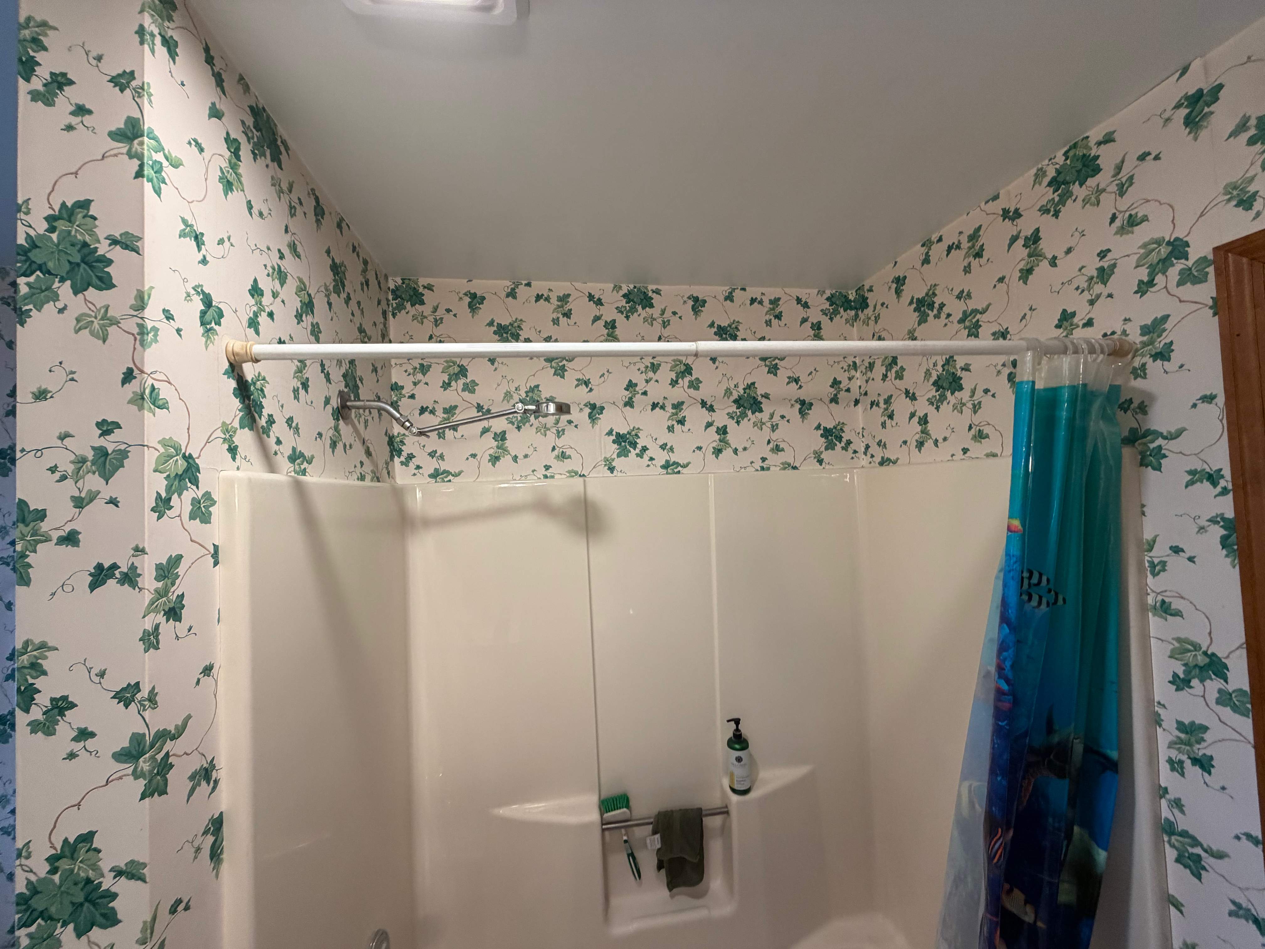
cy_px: 474
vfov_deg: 85.7
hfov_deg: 102.1
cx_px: 632
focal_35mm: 14
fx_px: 512
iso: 160
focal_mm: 2.22
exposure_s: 1/60
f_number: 2.2
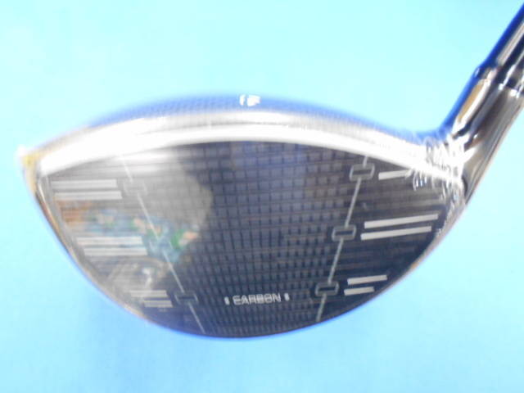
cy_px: 196
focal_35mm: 26
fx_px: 394
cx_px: 262
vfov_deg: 53.1
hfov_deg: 67.3
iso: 450
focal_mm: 4.6
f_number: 3.2
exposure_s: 1/8
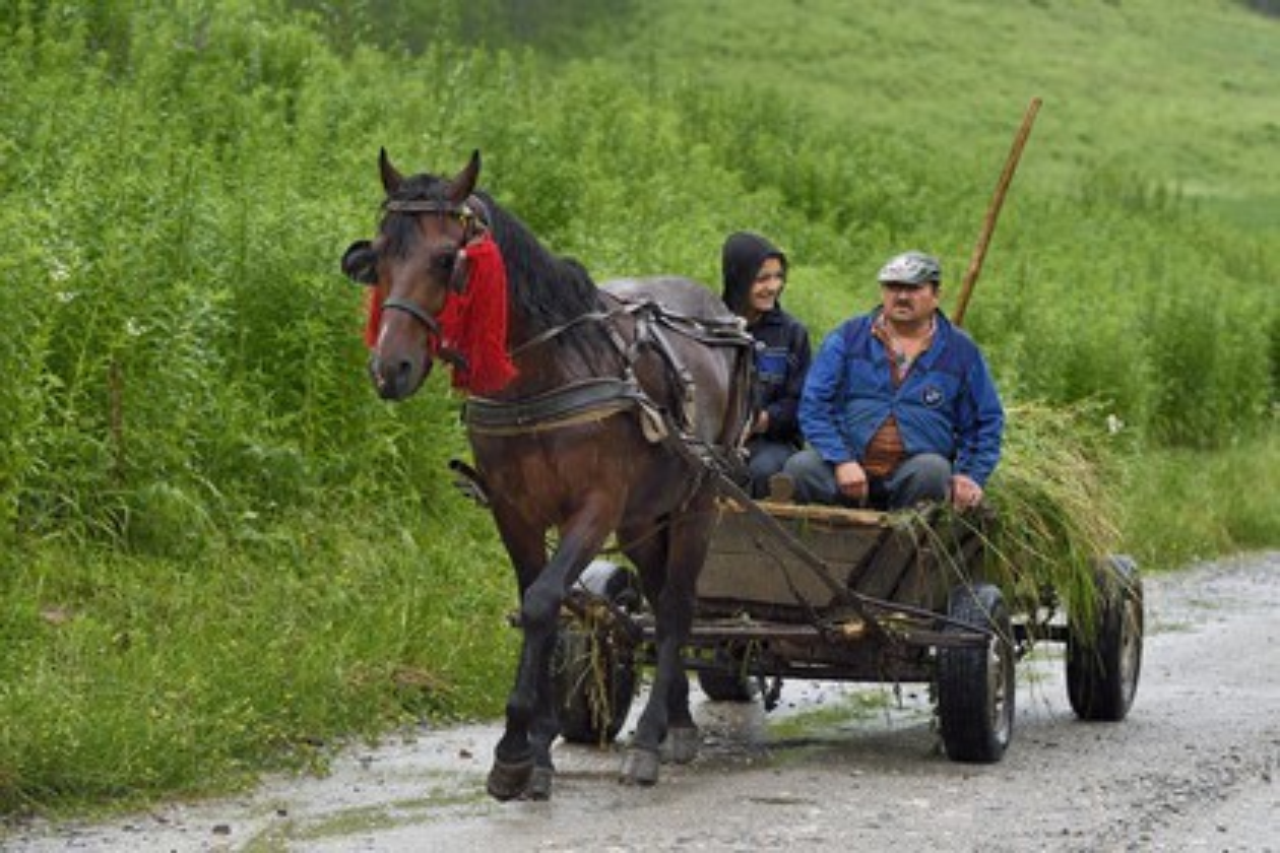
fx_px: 4622
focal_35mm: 130
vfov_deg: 10.5
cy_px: 426
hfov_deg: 15.8
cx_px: 640
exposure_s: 1/250
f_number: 5.6
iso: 1600
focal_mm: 130
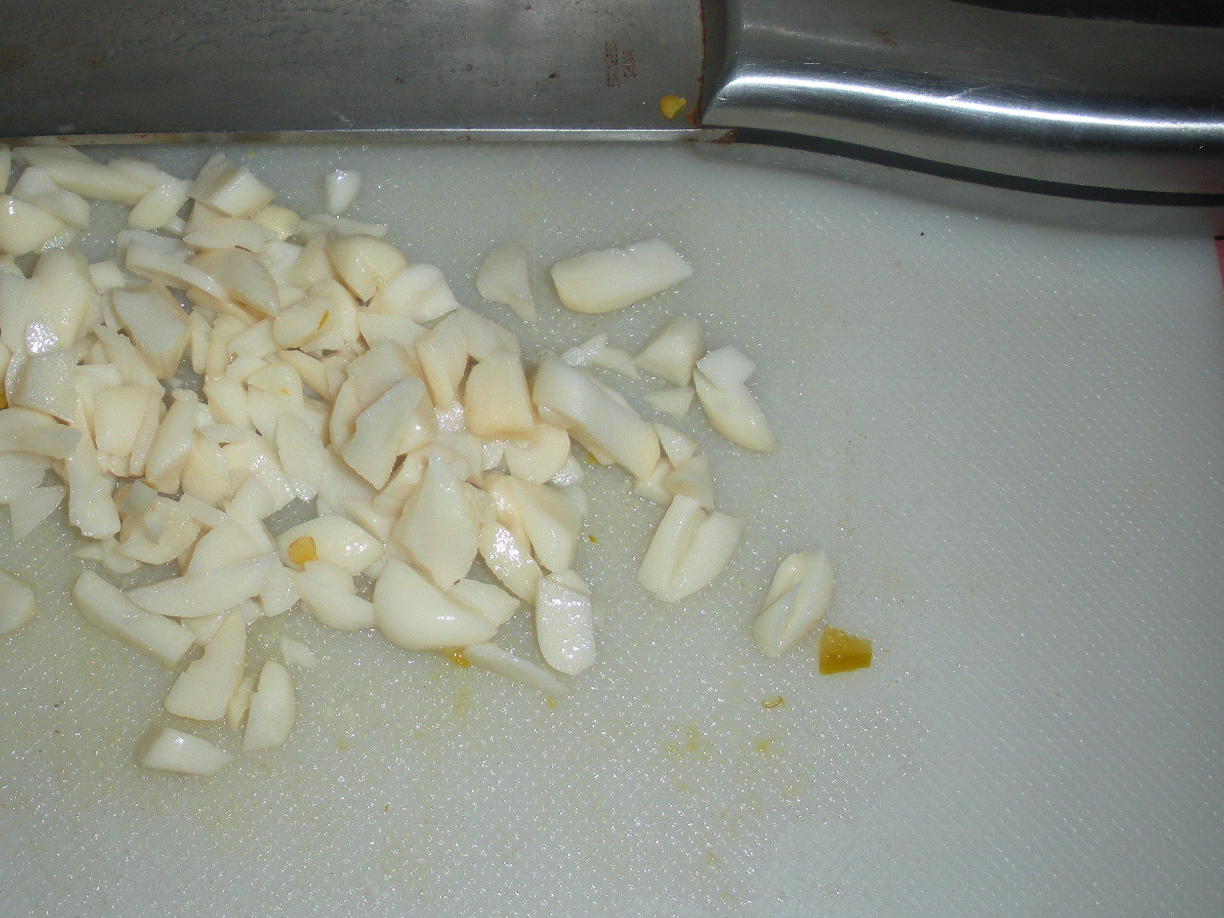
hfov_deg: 35.7
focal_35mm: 53
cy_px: 423
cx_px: 384
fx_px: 1874
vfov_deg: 27.5
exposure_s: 1/60
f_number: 3.5
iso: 64
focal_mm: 6.3
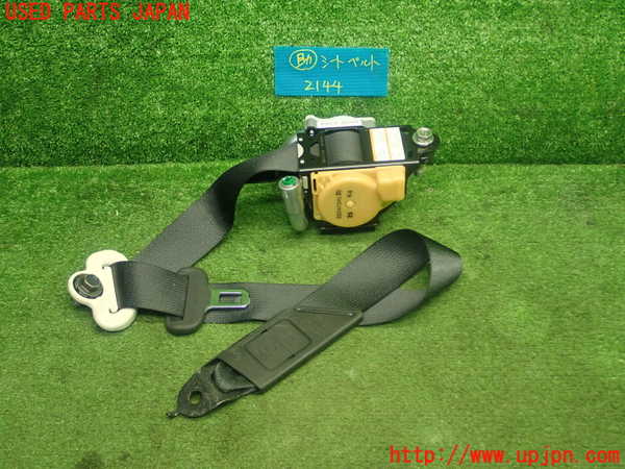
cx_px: 312
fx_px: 849
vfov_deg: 30.9
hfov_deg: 40.4
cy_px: 234
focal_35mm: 47
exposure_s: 1/50
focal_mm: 8.4
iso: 500
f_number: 3.1
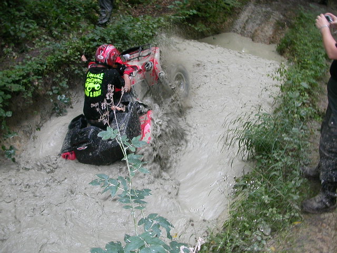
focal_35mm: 37
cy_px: 126
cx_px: 168
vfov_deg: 38.7
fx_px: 360
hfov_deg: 50.1
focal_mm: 5.6
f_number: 2.7
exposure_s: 1/30
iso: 100
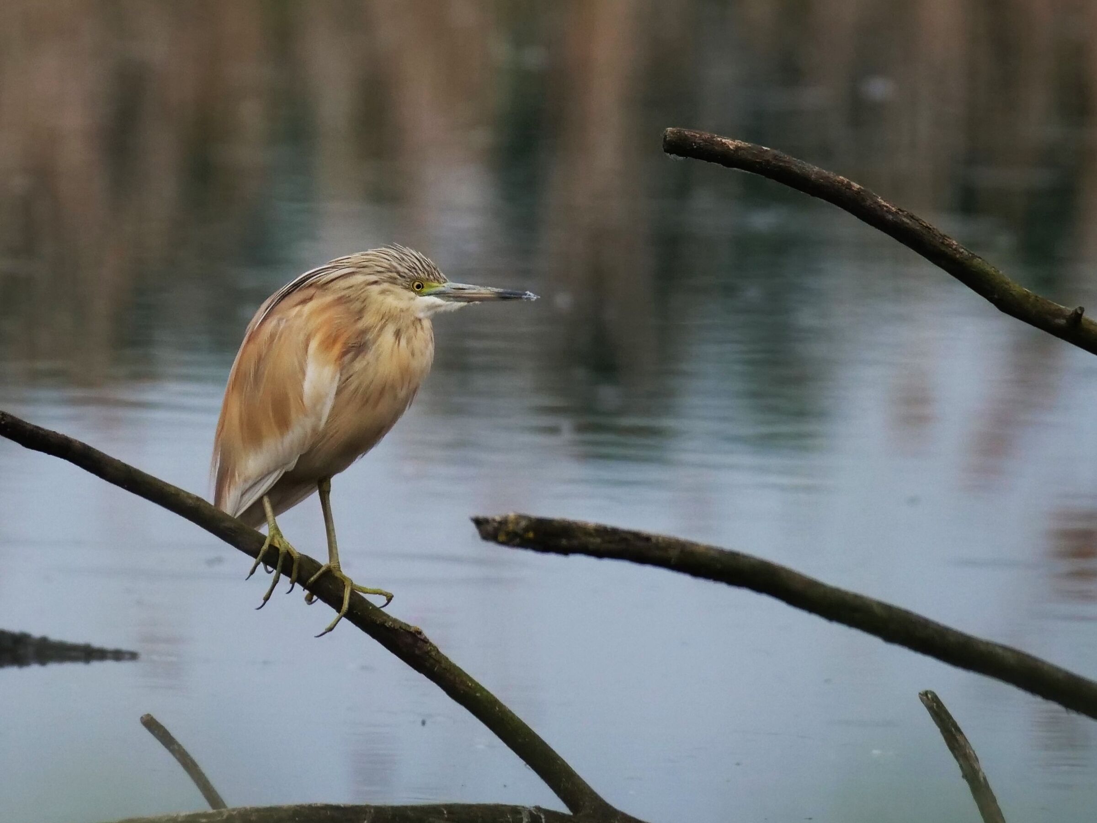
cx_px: 548
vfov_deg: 1.9
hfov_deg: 2.5
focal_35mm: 800
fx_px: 25358
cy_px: 412
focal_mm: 400
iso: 800
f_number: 6.3
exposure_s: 1/320
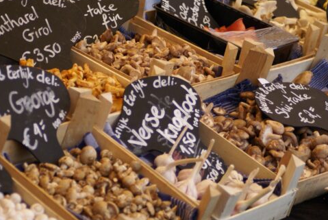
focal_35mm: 169
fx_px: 1542
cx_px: 155
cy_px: 106
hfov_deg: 12.1
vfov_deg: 8.2
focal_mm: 90
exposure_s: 1/160
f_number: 4
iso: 400
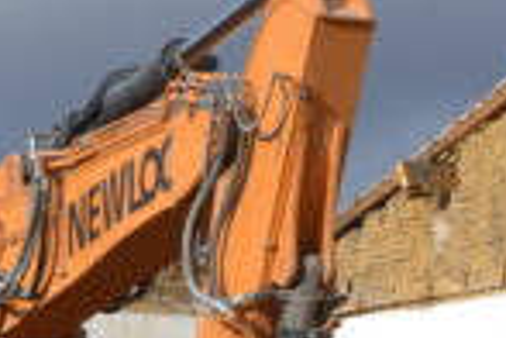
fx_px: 6606
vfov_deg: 2.9
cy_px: 766
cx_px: -396
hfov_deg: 4.3
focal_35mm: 470
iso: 100
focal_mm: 66
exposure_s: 1/250
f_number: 8
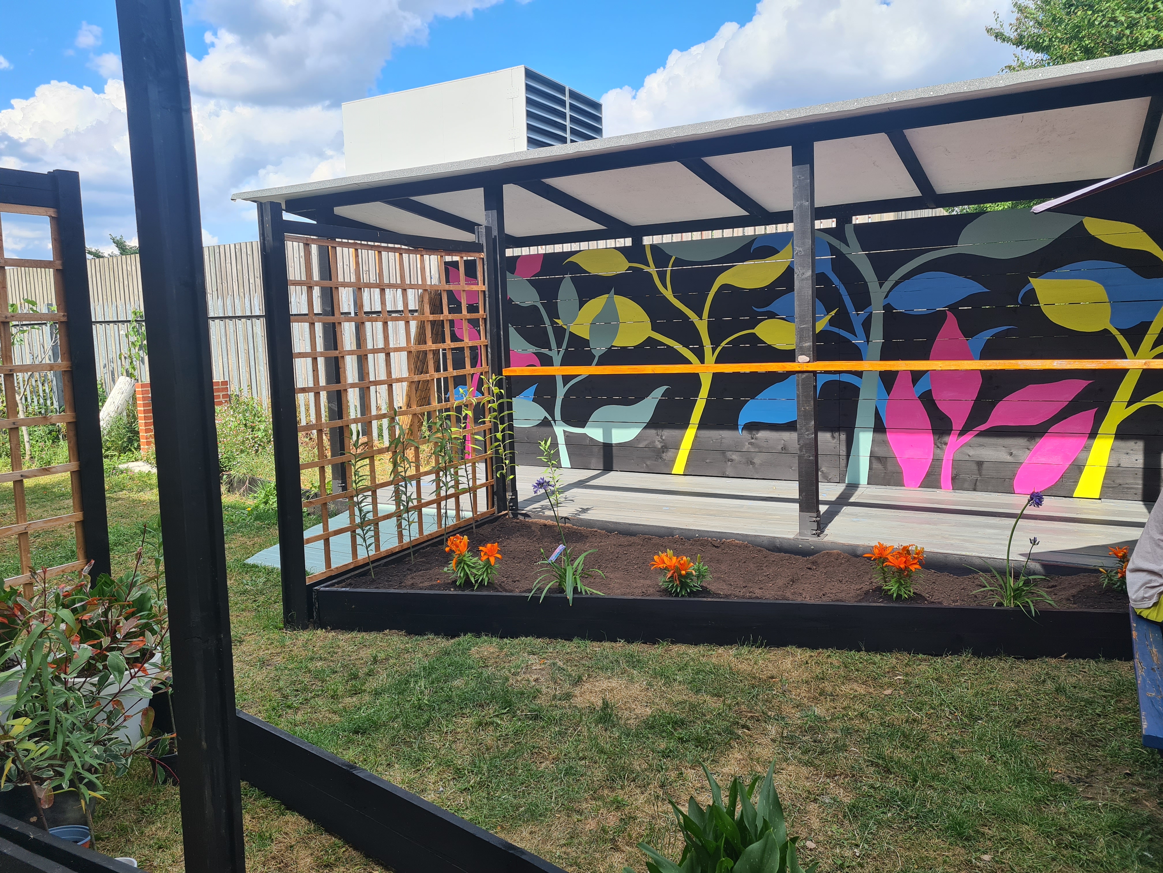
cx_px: 582
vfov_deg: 53.1
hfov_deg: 67.3
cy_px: 436
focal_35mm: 26
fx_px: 874
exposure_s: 1/980
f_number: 1.8
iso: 50
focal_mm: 5.4
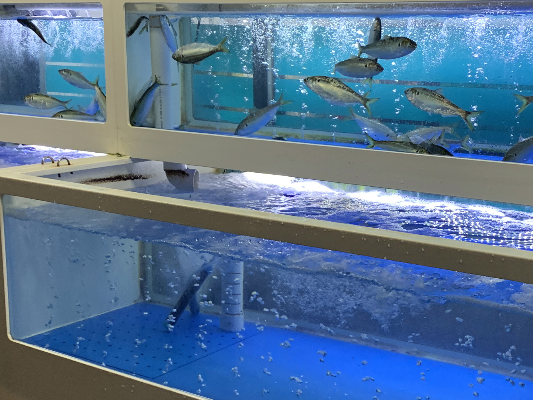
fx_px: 862
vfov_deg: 26.1
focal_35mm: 56
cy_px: 199
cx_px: 374
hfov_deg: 33.9
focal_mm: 4.25
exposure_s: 1/60
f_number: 1.8
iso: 125
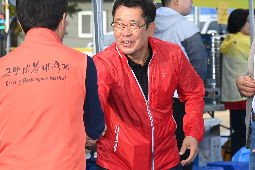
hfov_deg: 9.4
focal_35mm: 218
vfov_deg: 6.3
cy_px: 59
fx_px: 1544
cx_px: 120
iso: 400
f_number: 7.1
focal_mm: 120
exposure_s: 1/400
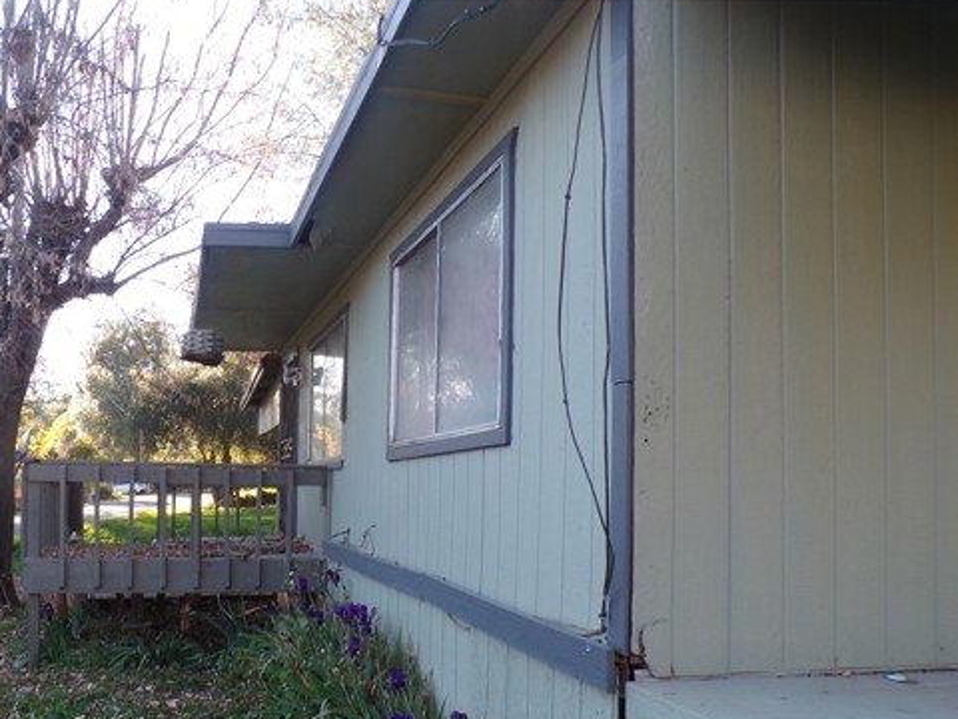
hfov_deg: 56.0
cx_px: 349
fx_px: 886
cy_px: 469
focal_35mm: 32
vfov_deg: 43.6
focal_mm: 4.3
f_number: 4.4
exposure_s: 1/56
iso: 100
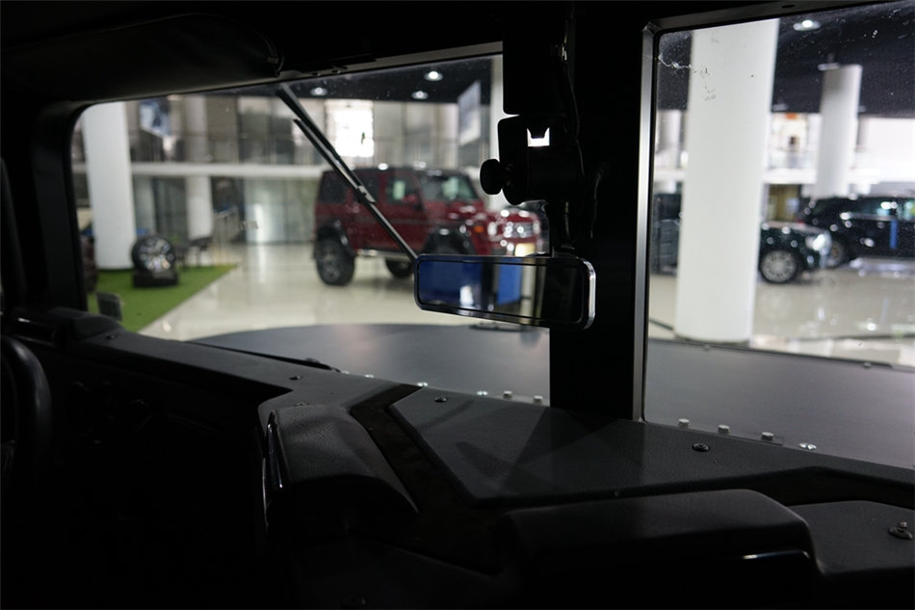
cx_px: 458
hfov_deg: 73.8
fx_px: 610
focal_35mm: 24
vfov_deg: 53.1
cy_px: 305
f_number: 4
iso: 800
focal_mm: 24
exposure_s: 1/60
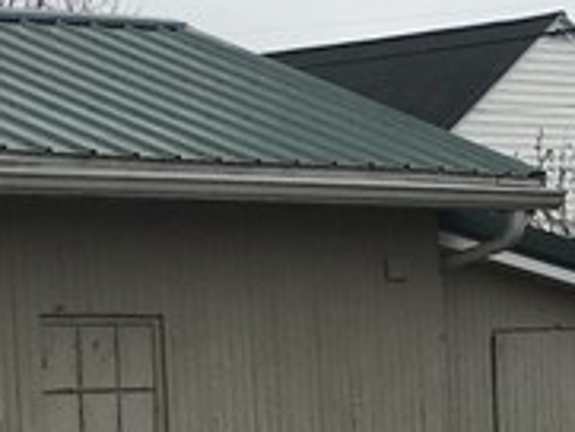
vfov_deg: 9.0
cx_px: -70
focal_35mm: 164
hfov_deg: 11.8
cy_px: 337
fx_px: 2726
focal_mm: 4.15
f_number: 2.2
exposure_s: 1/2137
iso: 25
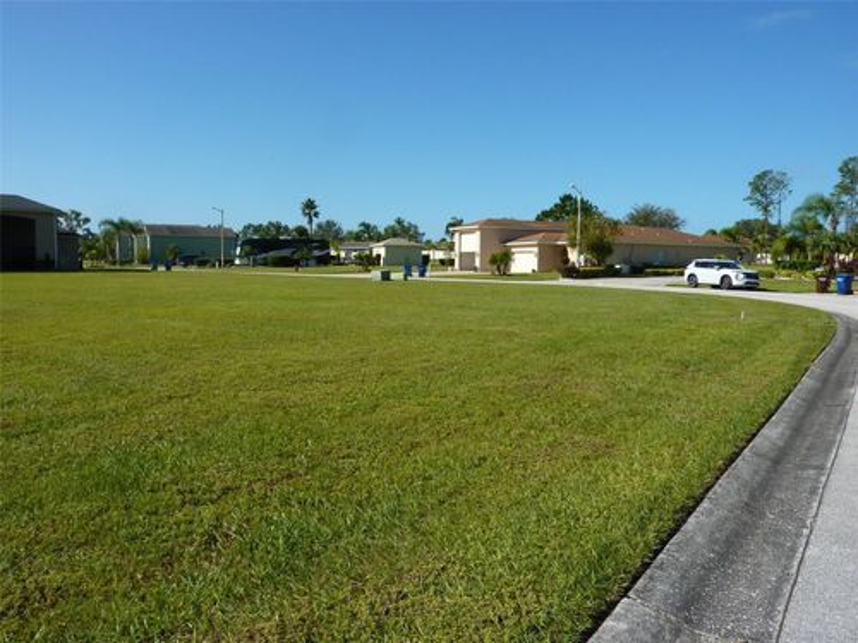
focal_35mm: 25
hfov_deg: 69.4
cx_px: 429
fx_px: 620
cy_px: 322
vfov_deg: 54.9
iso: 80
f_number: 5
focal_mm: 4.1
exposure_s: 1/400
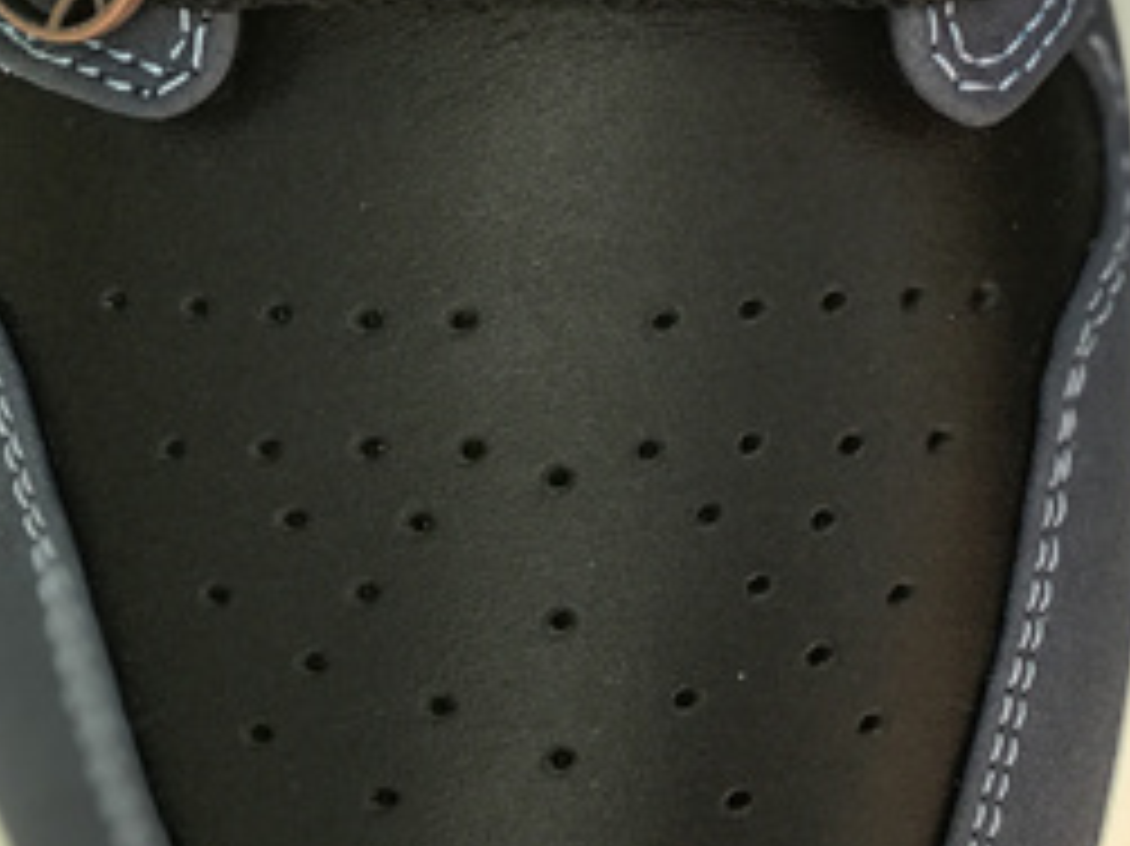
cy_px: 254
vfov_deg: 8.8
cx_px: 1270
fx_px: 5482
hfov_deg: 11.6
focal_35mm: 168
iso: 32
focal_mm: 6.6
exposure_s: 1/50
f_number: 2.8
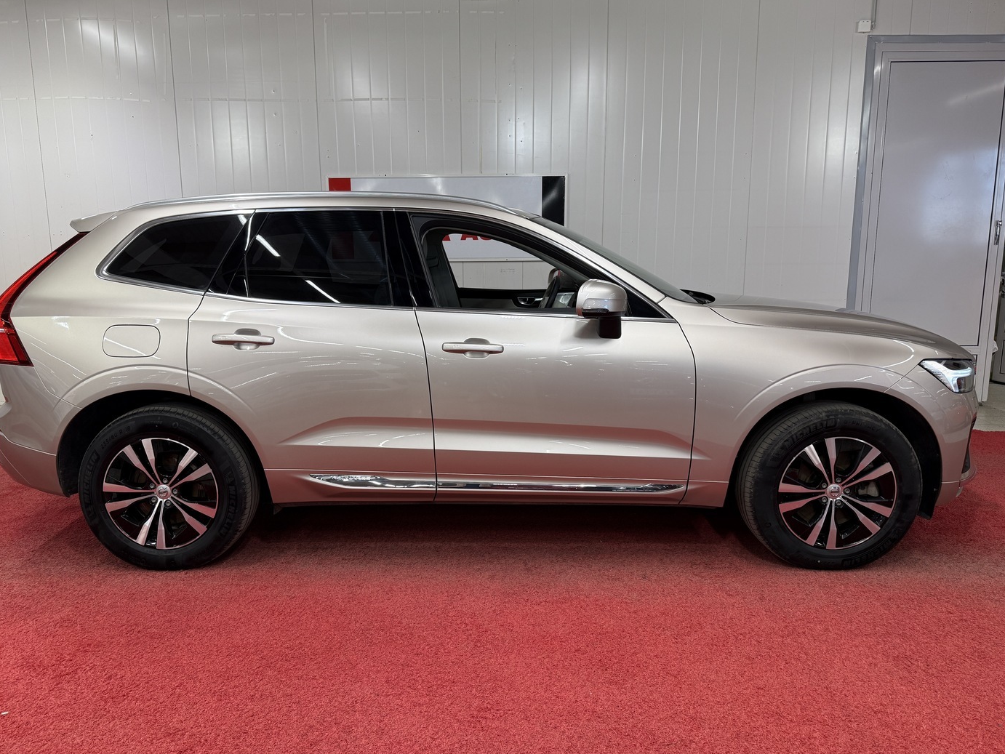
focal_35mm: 25
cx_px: 484
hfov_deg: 69.4
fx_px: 726
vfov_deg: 54.9
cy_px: 377
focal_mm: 6.76
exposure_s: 1/118
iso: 100
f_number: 1.78
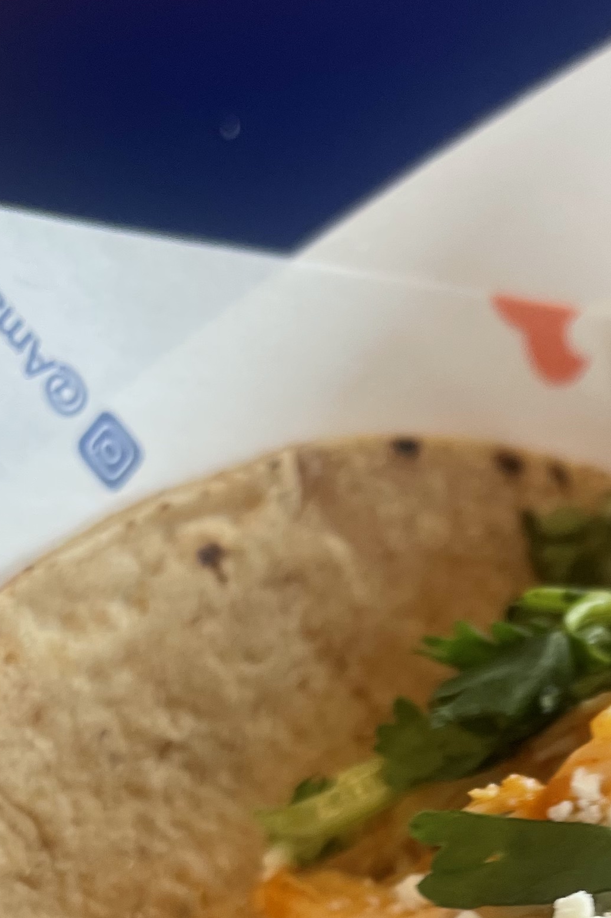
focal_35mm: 70
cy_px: 996
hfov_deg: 19.1
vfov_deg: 26.7
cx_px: 561
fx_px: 1783
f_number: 1.6
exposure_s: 1/60
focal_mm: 4.2
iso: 64
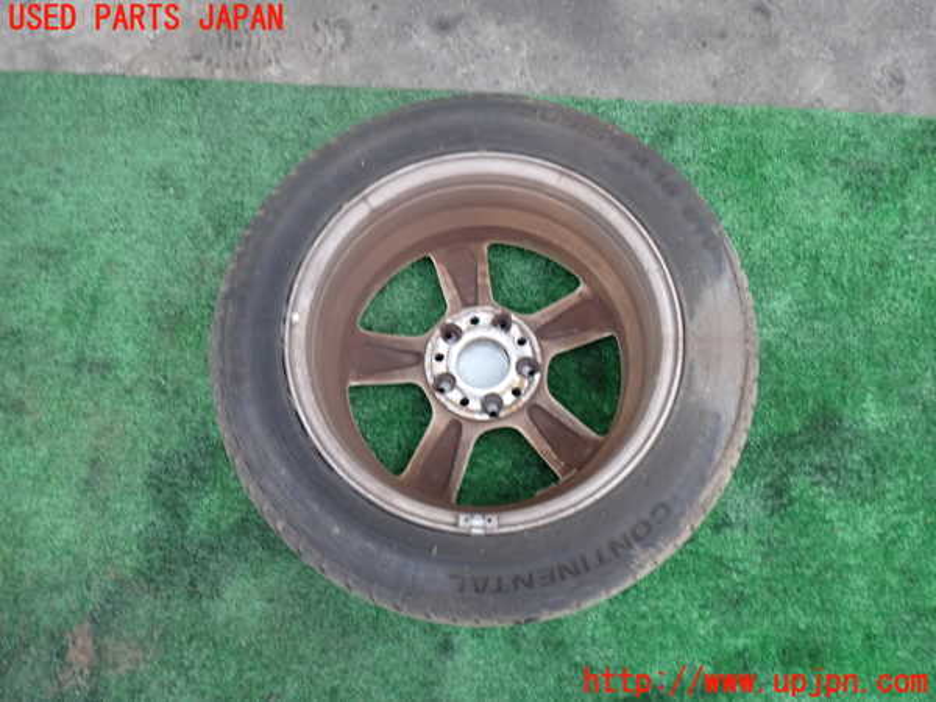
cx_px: 468
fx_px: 811
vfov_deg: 46.8
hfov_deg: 60.0
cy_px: 351
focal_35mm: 30
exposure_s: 1/30
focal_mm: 5.4
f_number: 2.3
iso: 250
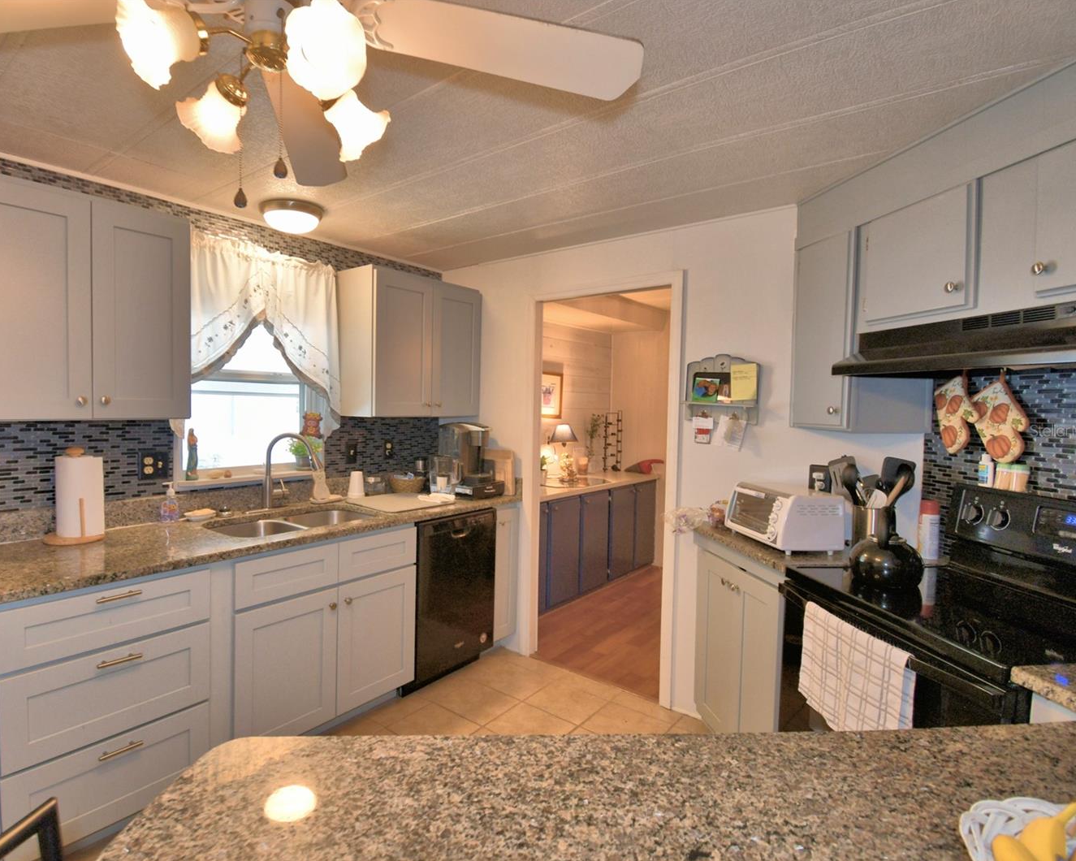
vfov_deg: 77.0
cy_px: 430
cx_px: 452
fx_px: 541
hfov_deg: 88.9
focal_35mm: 17
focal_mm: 10
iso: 220
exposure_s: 1/30
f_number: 4.5
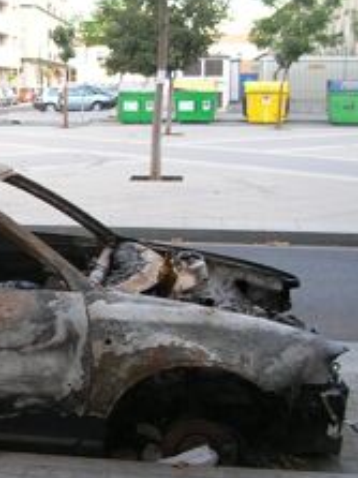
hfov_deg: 20.8
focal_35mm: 66
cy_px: 310
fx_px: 911
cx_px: -64
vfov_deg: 29.2
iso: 50
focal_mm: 5.8
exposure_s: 1/52.7
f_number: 2.8
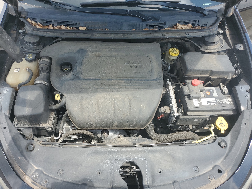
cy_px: 94
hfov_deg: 67.3
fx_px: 189
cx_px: 126
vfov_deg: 53.1
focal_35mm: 26
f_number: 1.5
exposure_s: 1/667
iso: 50
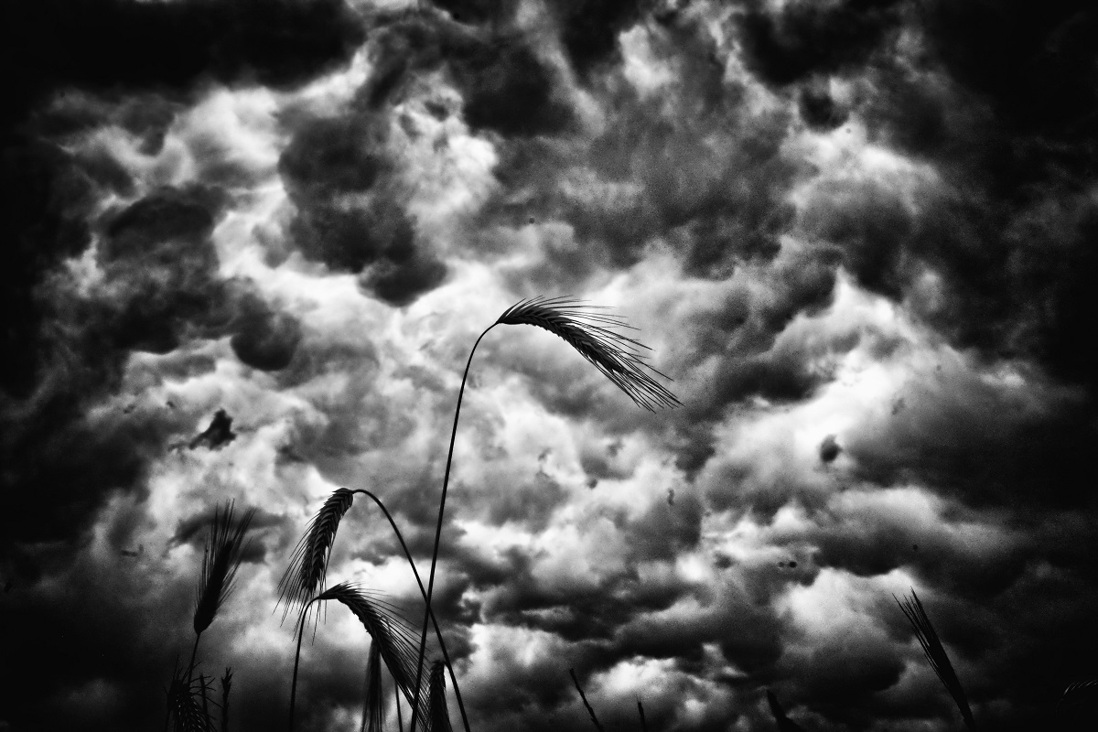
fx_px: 854
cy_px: 366
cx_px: 549
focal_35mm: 28
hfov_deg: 65.5
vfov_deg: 46.4
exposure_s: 1/125
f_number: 16
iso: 800
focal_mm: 28
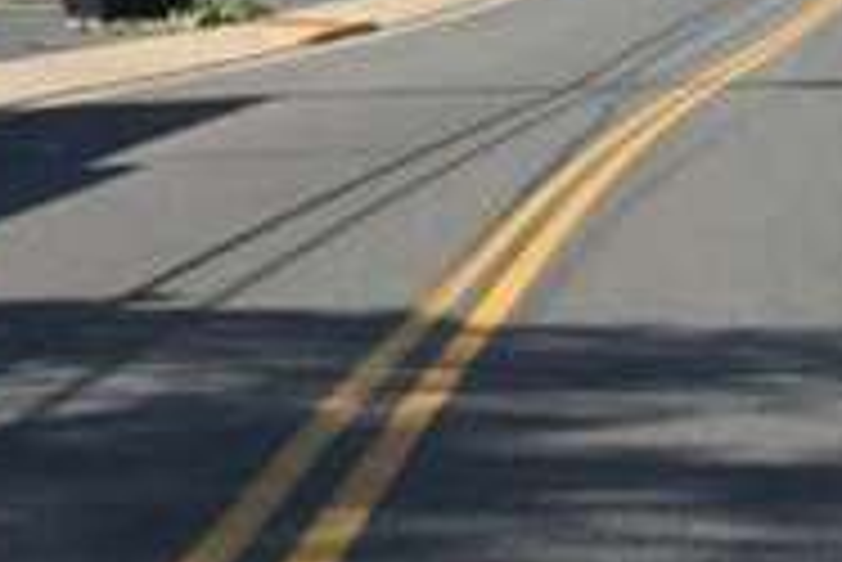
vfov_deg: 10.0
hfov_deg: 15.9
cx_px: 513
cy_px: -522
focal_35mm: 129
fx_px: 3019
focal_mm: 4.15
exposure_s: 1/1799
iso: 32
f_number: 2.2
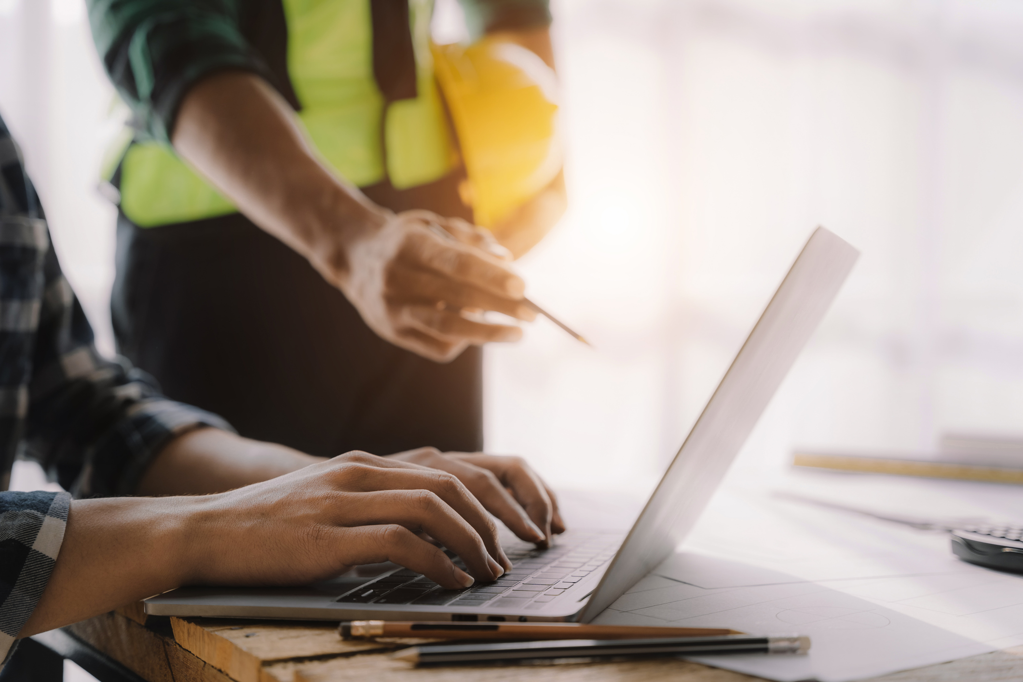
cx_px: 512
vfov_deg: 24.1
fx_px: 1600
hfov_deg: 35.5
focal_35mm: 56
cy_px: 341
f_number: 3.2
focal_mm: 56.3
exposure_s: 1/160
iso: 125
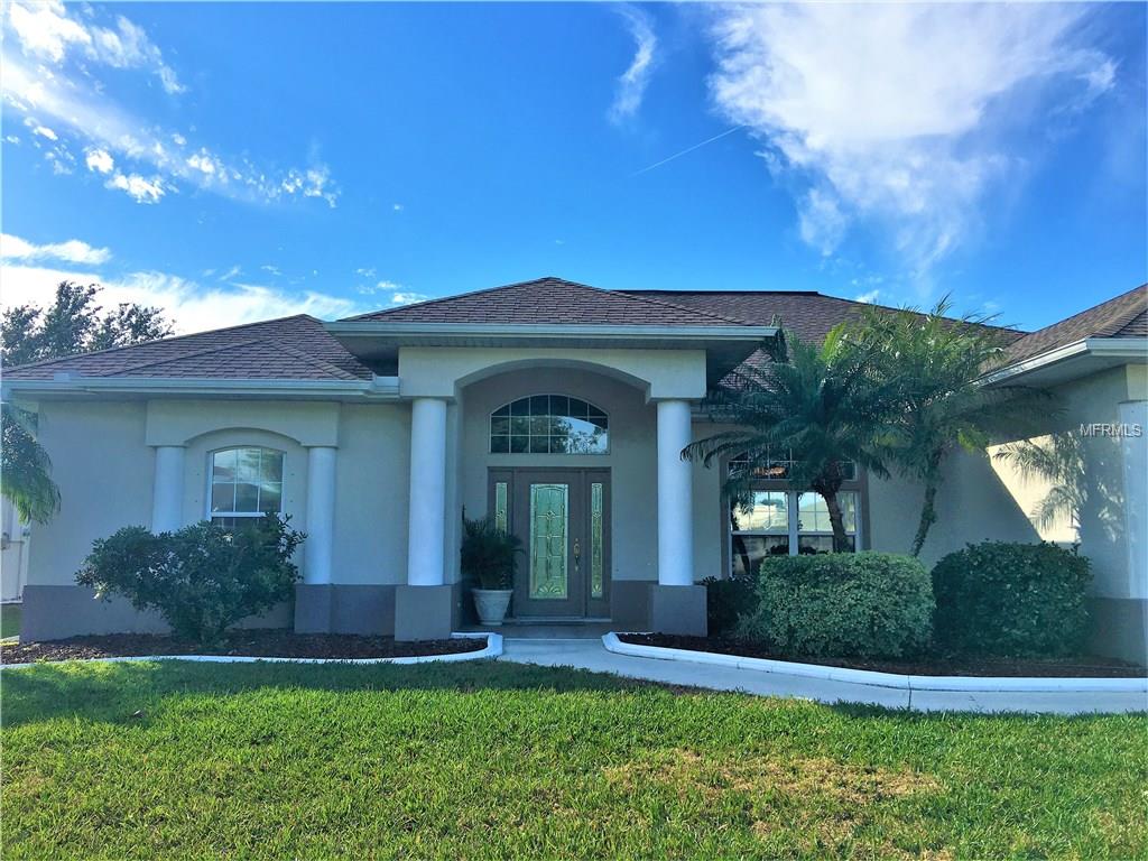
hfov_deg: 61.7
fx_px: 962
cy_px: 430
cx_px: 574
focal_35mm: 29
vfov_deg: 48.2
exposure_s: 1/1304
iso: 25
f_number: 2.2
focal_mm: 4.15
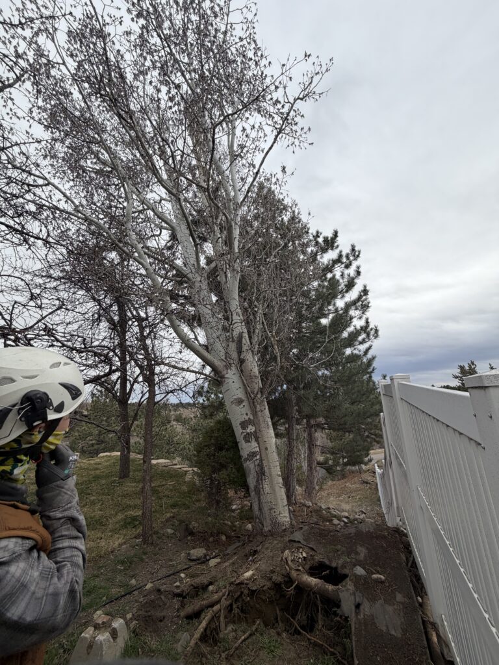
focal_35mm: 14
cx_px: 250
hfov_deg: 85.7
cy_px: 332
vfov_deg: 102.1
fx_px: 269
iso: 40
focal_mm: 2.22
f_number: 2.2
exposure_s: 1/585
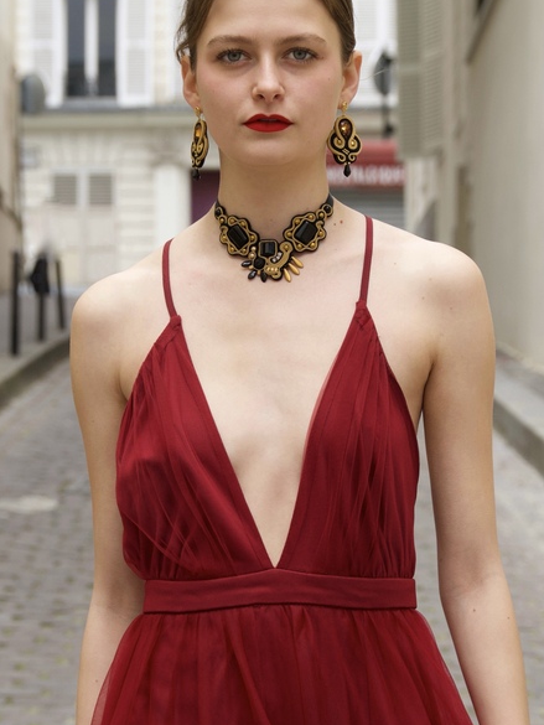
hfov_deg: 12.9
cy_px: 486
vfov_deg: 17.1
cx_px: 263
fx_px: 2409
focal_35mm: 115
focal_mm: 70
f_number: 6.3
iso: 800
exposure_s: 1/400
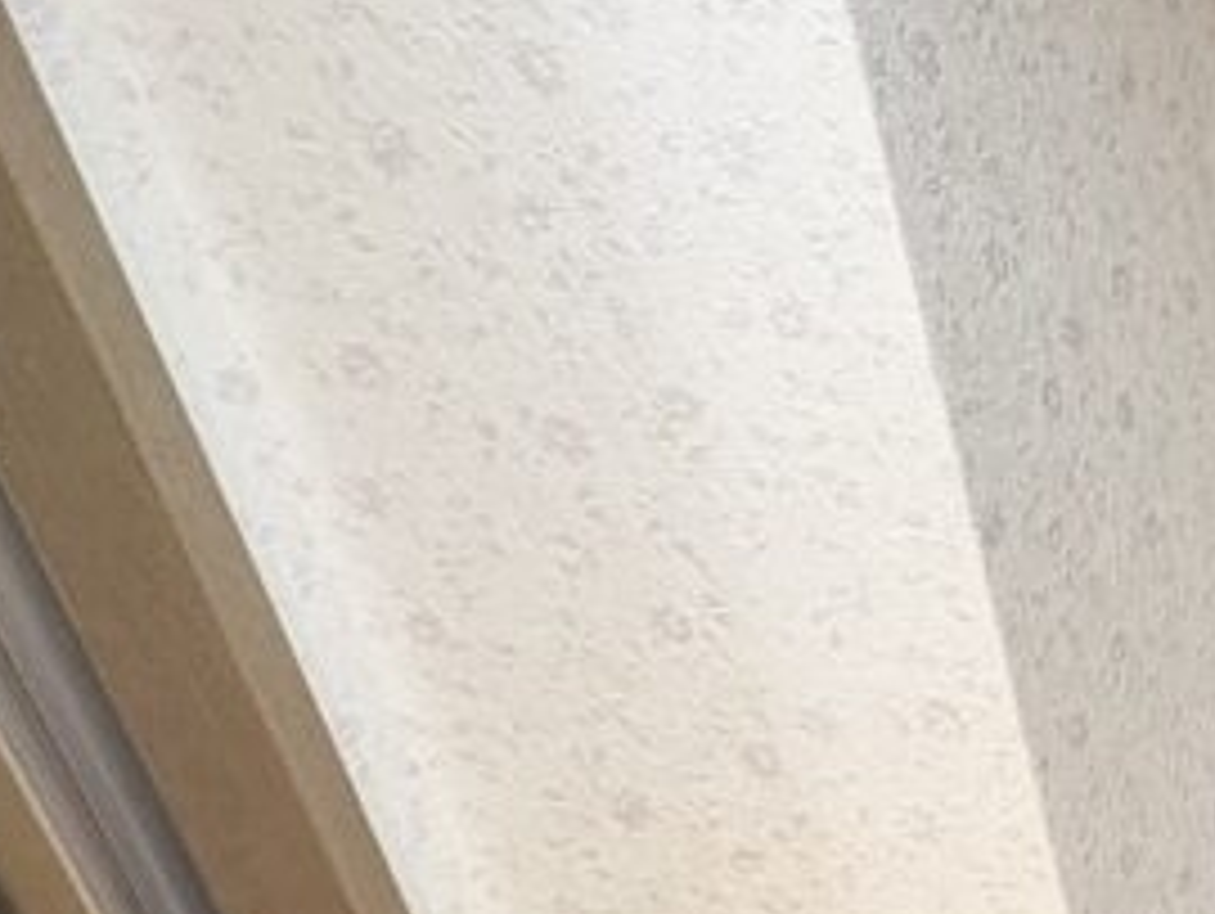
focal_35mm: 53
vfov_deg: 26.9
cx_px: 1881
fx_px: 1862
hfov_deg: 25.6
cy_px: 765
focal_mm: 2.22
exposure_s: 1/60
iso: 400
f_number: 2.2
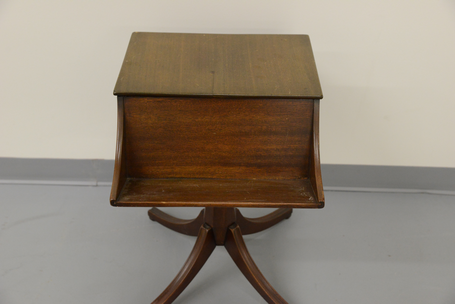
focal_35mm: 48
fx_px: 607
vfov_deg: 28.1
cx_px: 228
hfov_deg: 41.1
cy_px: 152
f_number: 5
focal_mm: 48
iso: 4000
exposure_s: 1/125
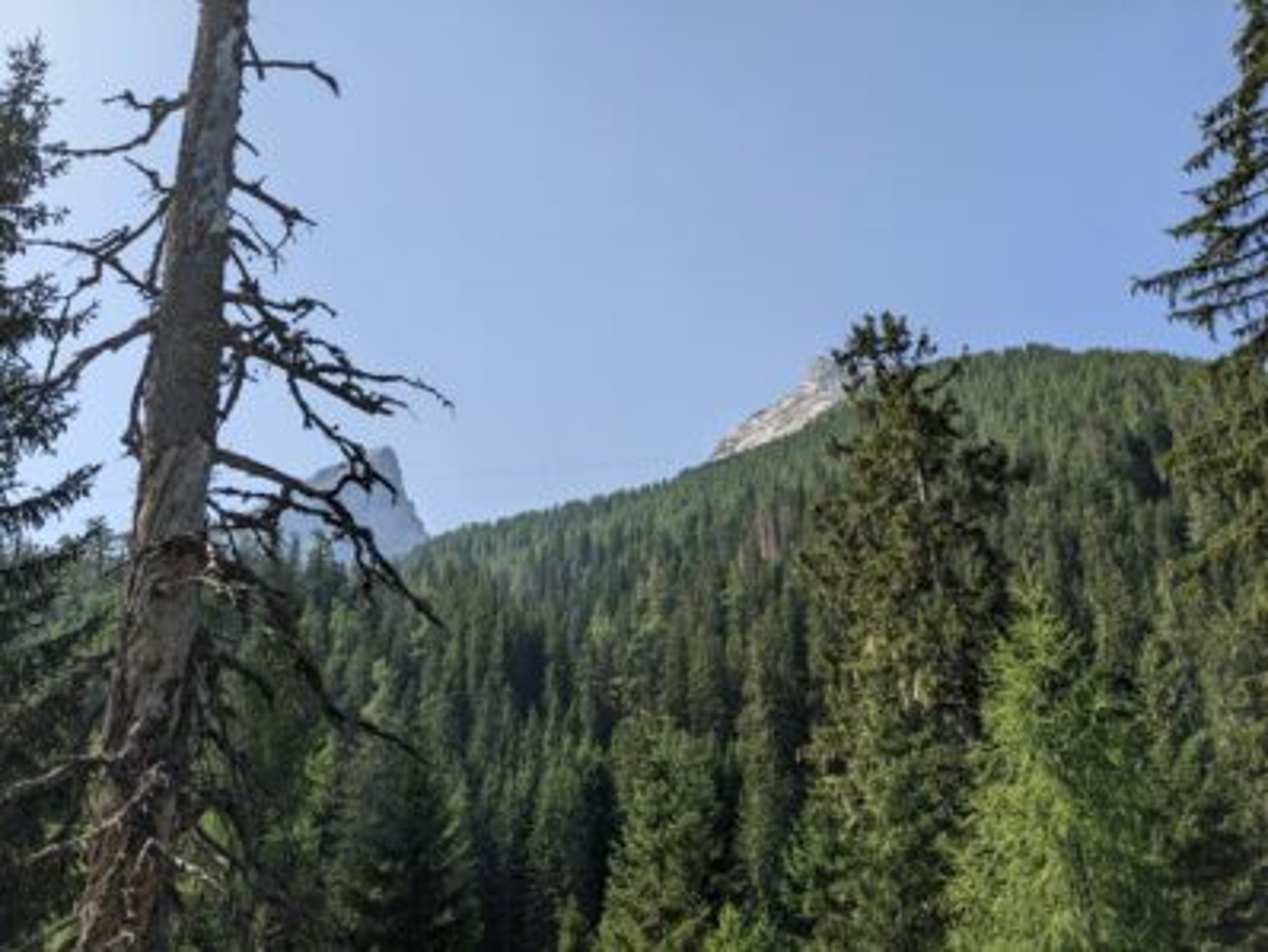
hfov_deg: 65.3
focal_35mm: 27
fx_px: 990
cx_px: 634
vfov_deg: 51.4
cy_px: 476
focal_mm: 4.38
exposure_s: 1/2933
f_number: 1.73
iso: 60
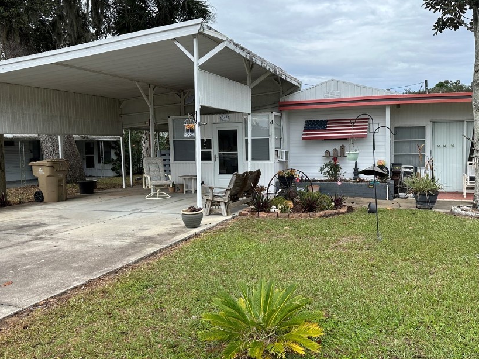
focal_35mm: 30
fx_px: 415
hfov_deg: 59.9
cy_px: 172
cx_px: 260
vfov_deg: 46.8
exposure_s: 1/1517
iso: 80
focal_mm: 6.86
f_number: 1.78
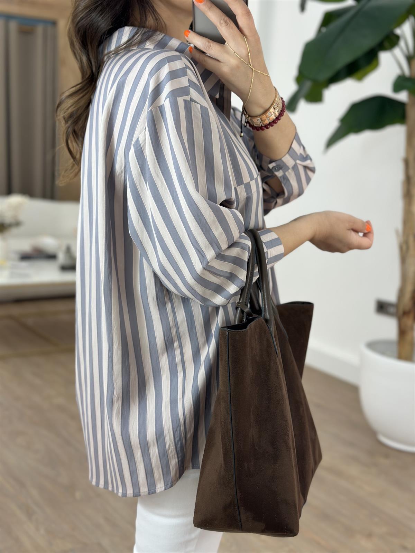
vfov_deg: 39.7
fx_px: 767
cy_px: 276
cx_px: 208
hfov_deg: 30.3
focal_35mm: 48
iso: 80
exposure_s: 1/204
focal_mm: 6.86
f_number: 1.78
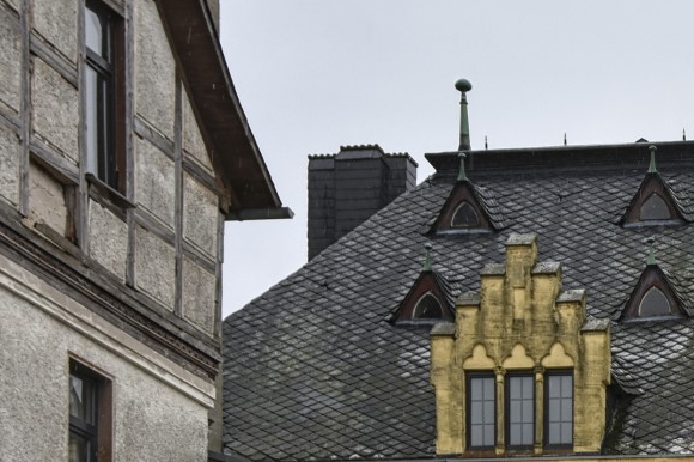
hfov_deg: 17.3
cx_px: 962
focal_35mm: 109
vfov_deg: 12.5
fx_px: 2100
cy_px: 421
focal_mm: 26
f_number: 5
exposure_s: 1/100
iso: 200
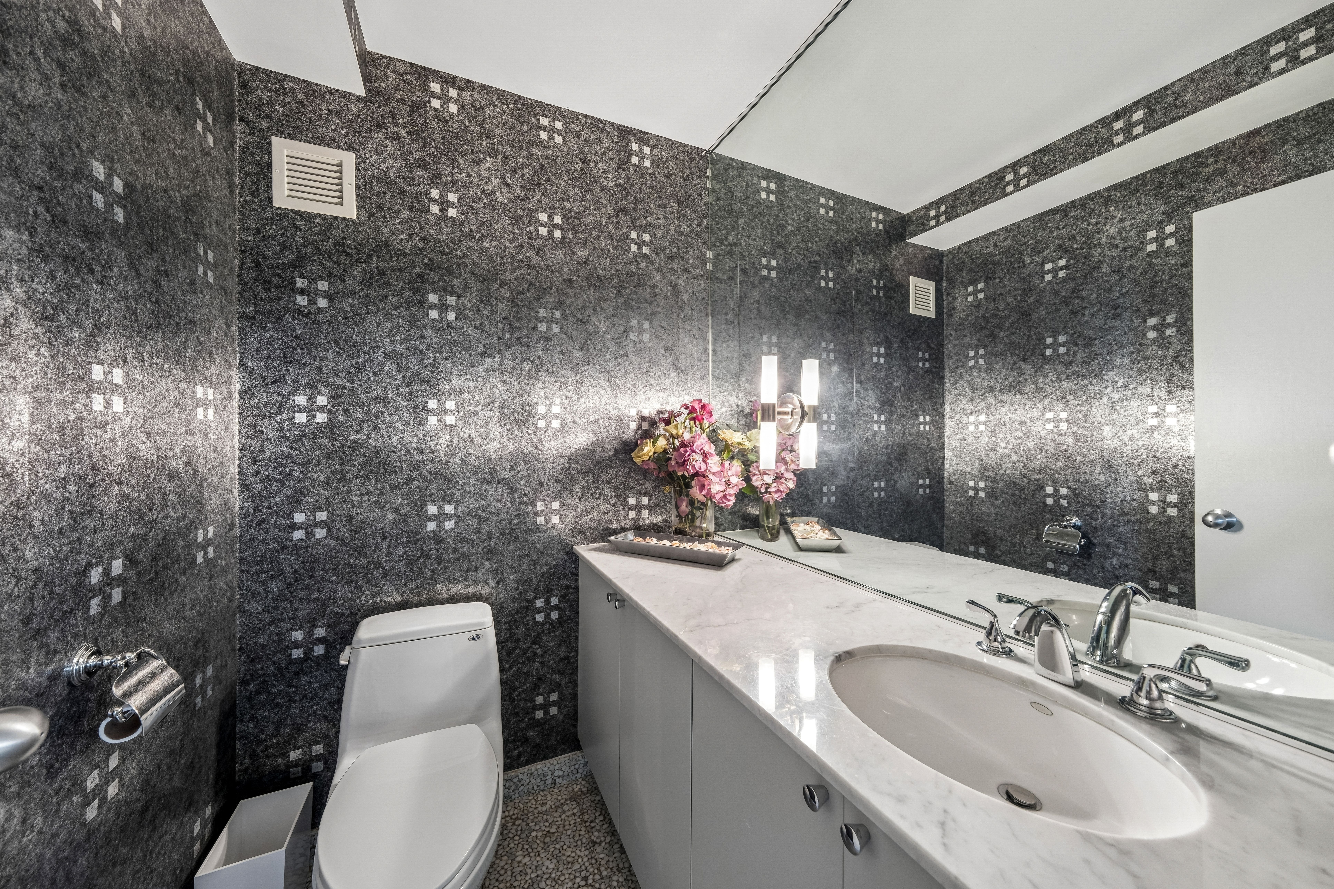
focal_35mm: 12
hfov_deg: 112.6
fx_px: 445
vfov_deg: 90.0
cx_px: 667
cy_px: 444
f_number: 5.6
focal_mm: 8
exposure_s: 1/10
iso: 400
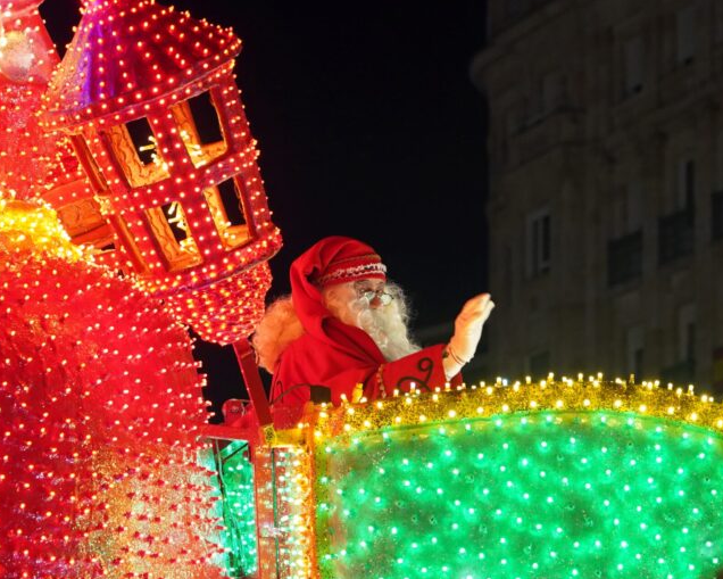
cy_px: 290
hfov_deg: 10.8
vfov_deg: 8.7
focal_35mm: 178
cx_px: 347
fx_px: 3809
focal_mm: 105
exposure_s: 1/50
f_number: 5
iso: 2000
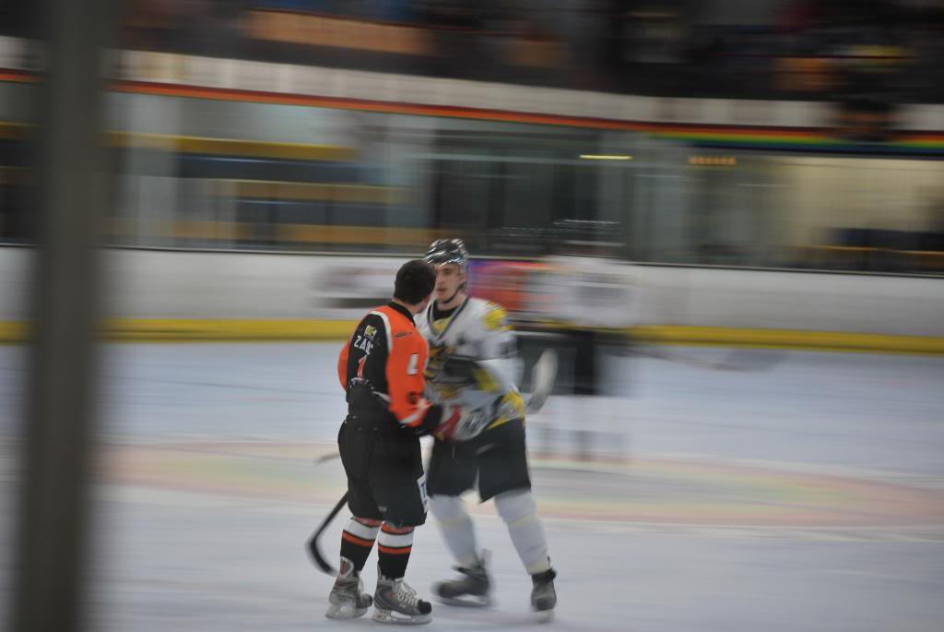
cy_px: 316
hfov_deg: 13.0
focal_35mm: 158
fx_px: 4134
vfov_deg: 8.7
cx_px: 472
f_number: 4.8
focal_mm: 105
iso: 100
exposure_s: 1/15
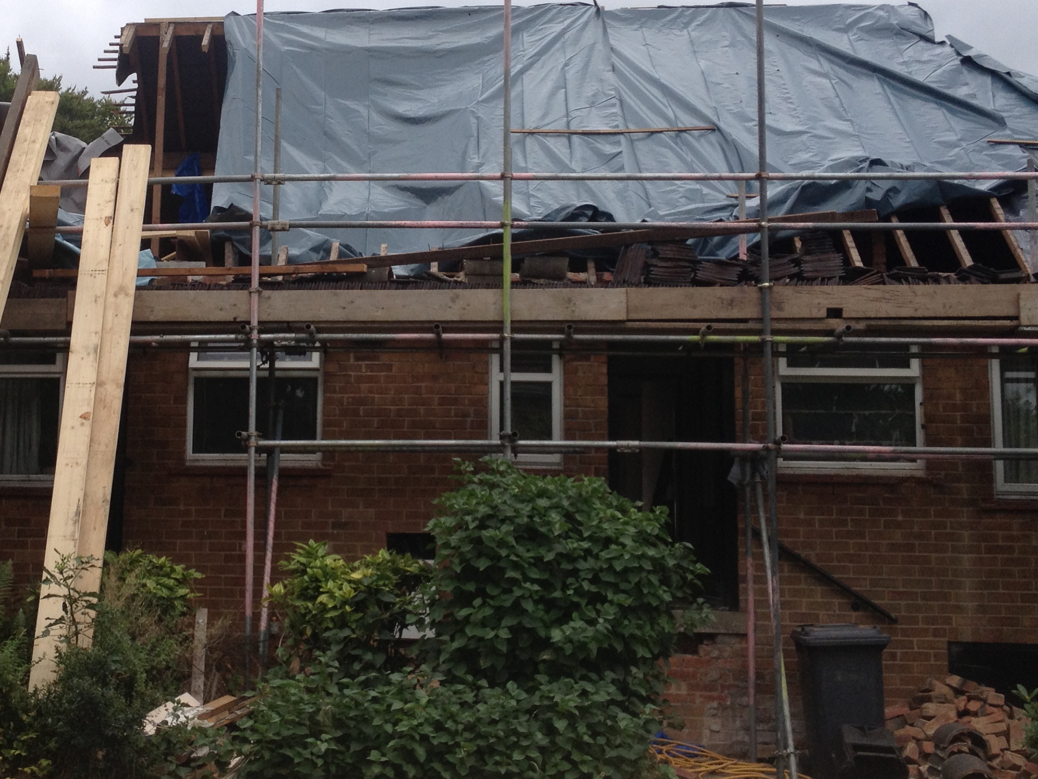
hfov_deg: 31.8
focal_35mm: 60
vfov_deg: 24.3
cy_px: 281
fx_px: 1799
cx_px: 315
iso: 50
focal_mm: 4.28
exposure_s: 1/484
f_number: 2.4
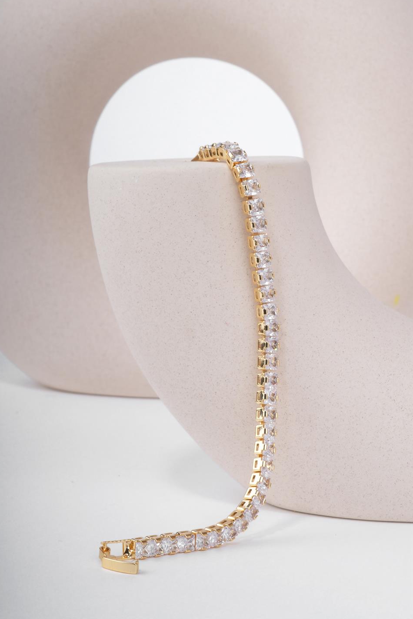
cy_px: 308
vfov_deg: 22.1
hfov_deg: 14.9
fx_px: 1582
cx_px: 205
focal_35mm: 92
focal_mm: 60.8
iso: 400
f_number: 22
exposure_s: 1/200
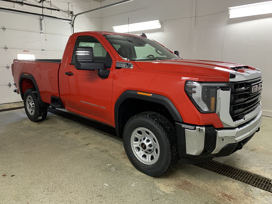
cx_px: 136
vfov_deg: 53.1
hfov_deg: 67.3
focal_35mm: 26
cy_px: 102
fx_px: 204
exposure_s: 1/60
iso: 320
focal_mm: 4.25
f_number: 1.8
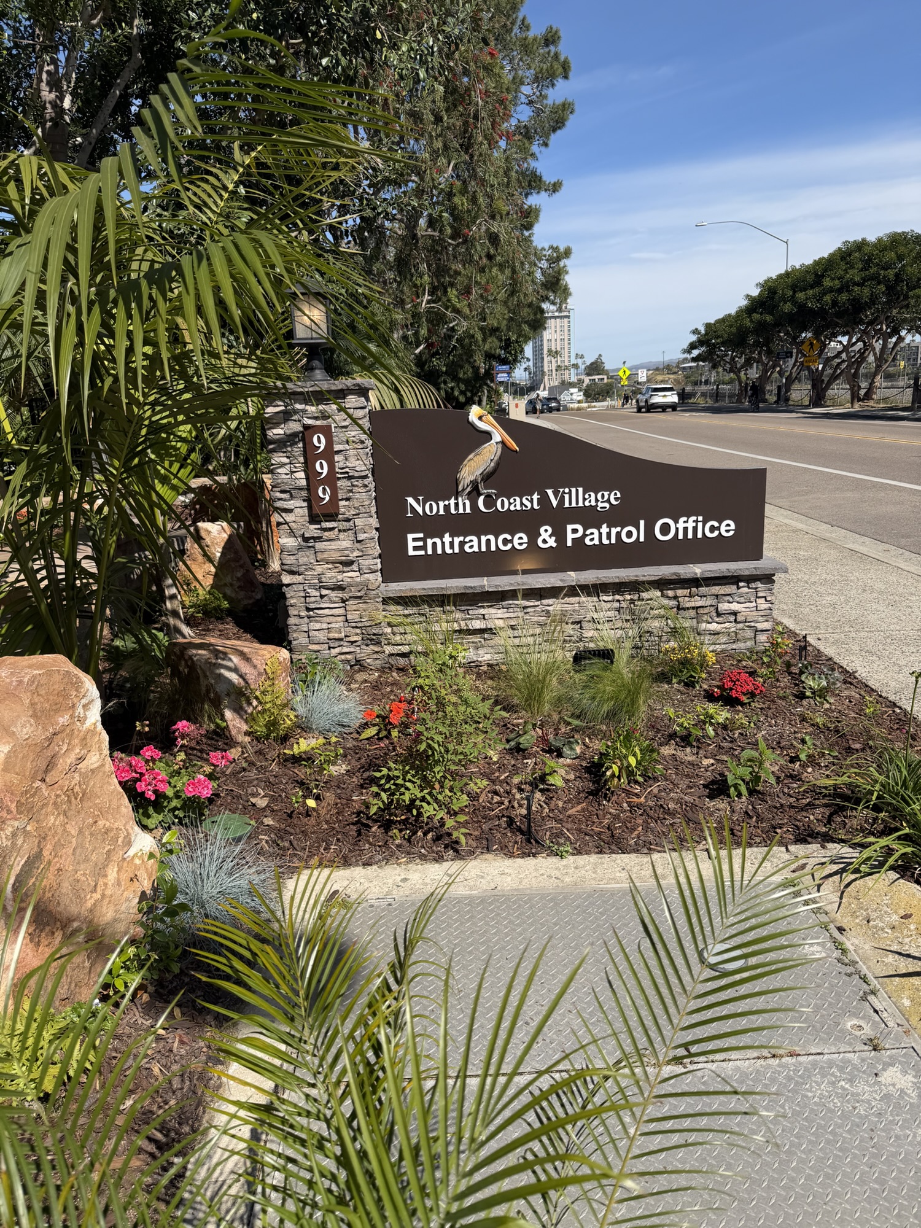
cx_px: 460
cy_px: 614
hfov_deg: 56.8
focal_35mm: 24
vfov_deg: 71.6
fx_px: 851
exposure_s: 1/5319
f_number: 1.78
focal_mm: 6.76
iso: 80
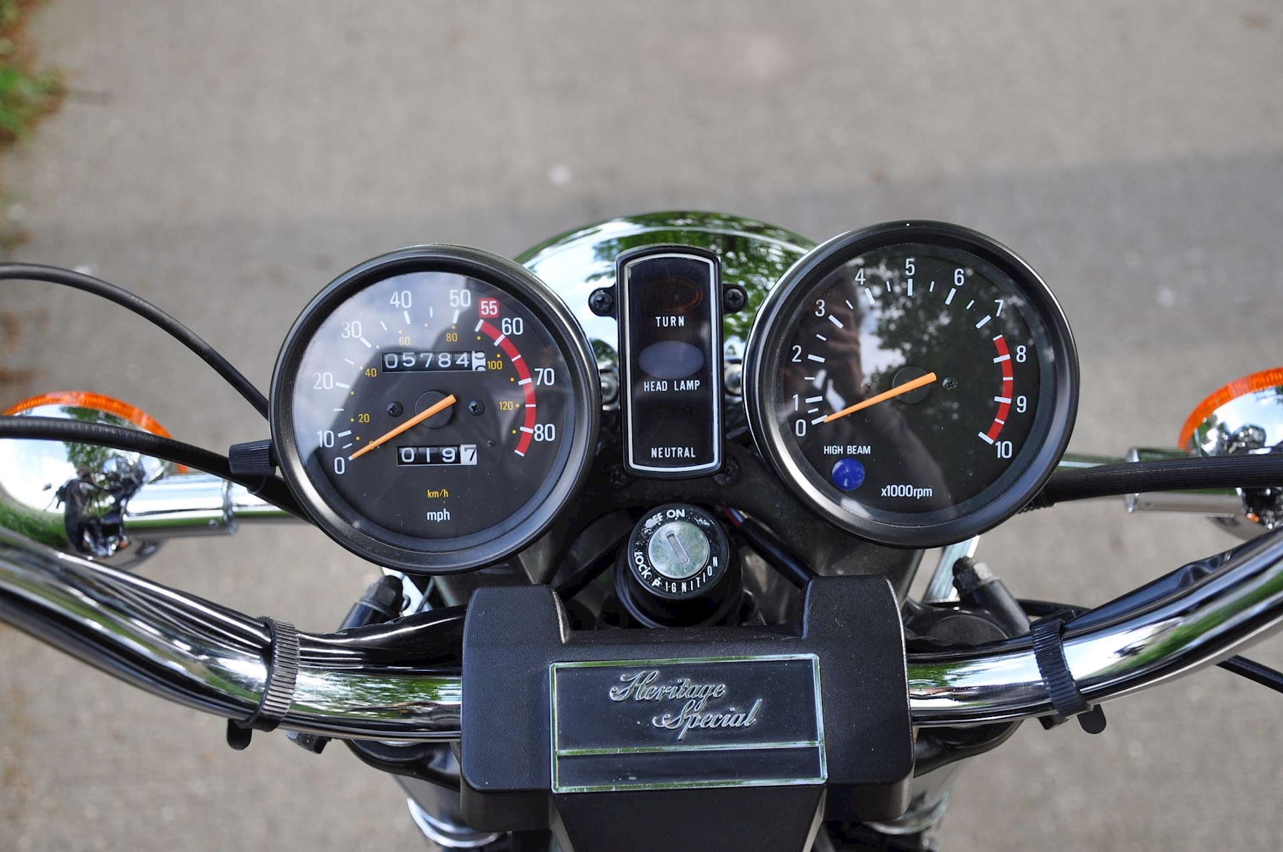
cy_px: 426
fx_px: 1869
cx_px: 642
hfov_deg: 37.9
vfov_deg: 25.7
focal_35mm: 52
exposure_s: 1/125
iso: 220
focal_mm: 35
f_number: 5.6
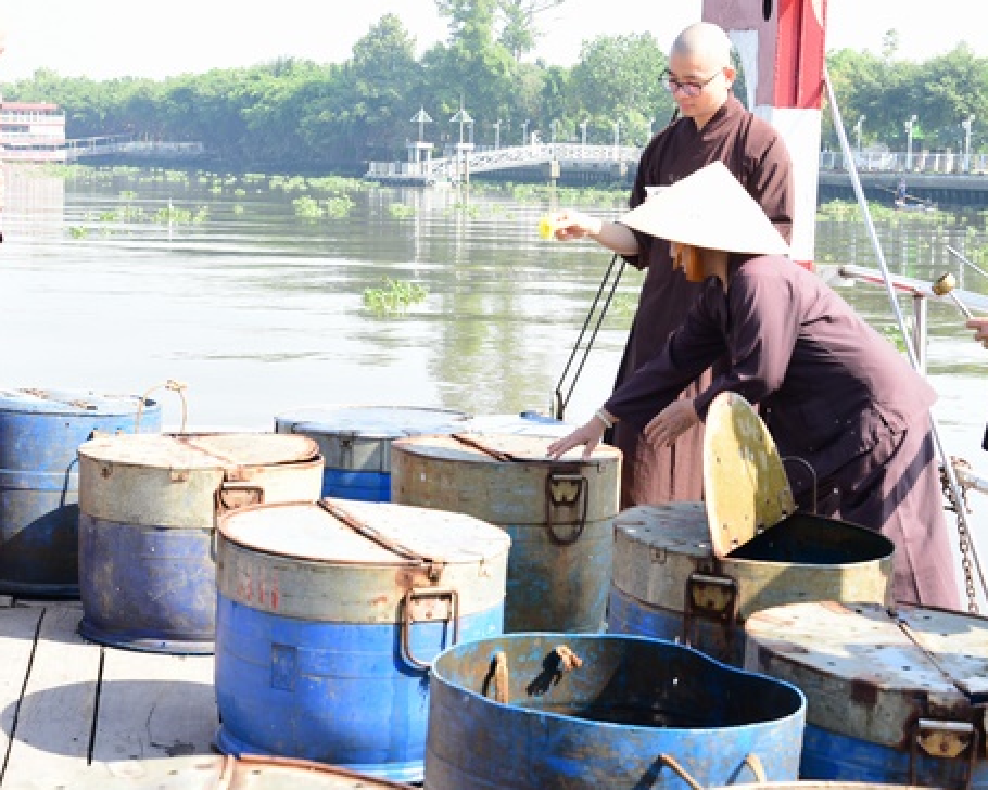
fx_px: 1959
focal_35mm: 67
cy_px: 328
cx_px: 489
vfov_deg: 22.8
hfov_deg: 28.3
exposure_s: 1/100
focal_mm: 50
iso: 200
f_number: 7.1
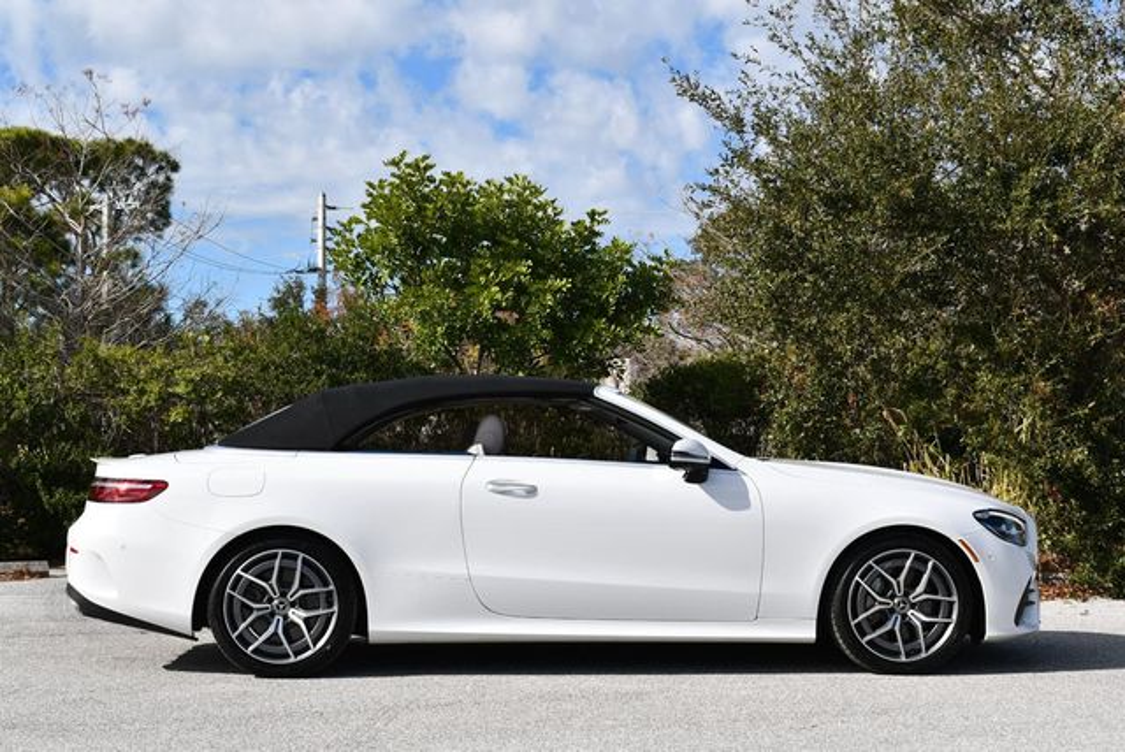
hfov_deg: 32.4
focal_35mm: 62
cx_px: 562
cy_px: 376
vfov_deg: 22.0
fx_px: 1939
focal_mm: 31
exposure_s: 1/320
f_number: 9
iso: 100
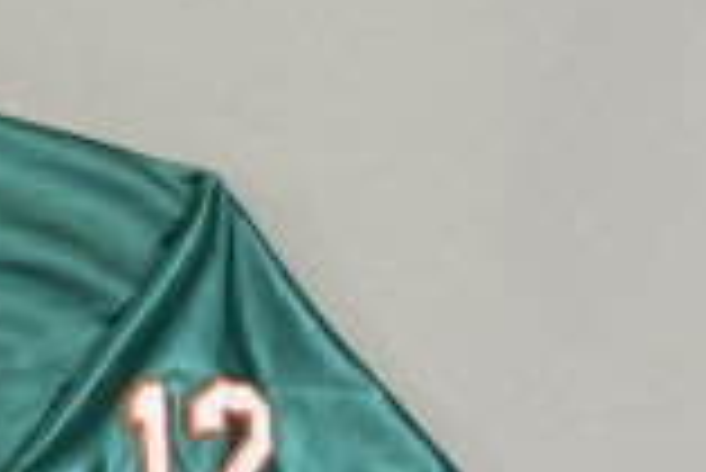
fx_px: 2493
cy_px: 710
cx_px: -1079
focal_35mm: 127
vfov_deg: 10.4
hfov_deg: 12.2
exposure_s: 1/50
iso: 100
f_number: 1.78
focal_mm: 6.76
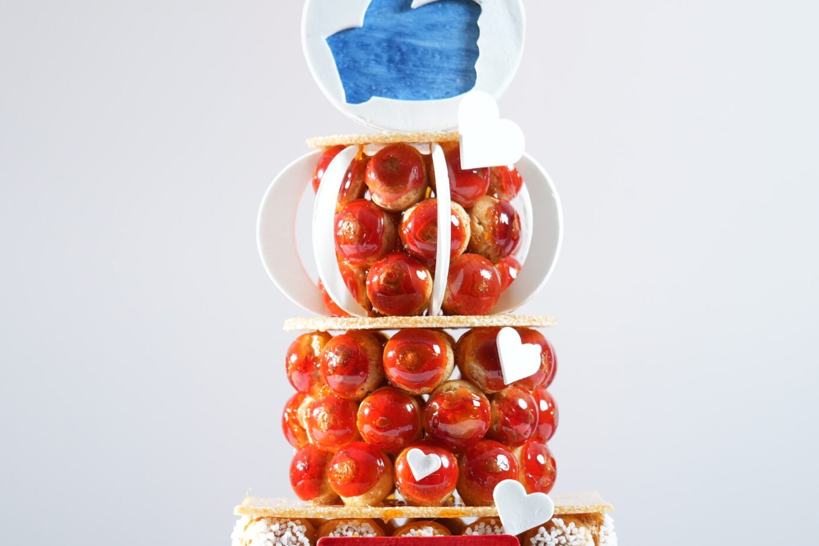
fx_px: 3776
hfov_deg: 12.4
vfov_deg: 8.3
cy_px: 382
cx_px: 413
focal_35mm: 166
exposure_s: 1/200
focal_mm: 90
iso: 800
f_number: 2.8
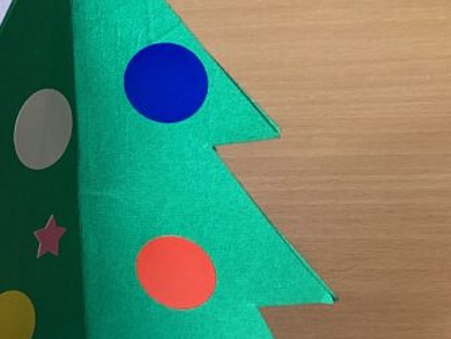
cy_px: 128
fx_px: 1239
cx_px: -88
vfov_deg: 15.6
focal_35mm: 95
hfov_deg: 19.5
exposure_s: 1/60
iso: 50
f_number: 2.4
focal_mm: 3.3
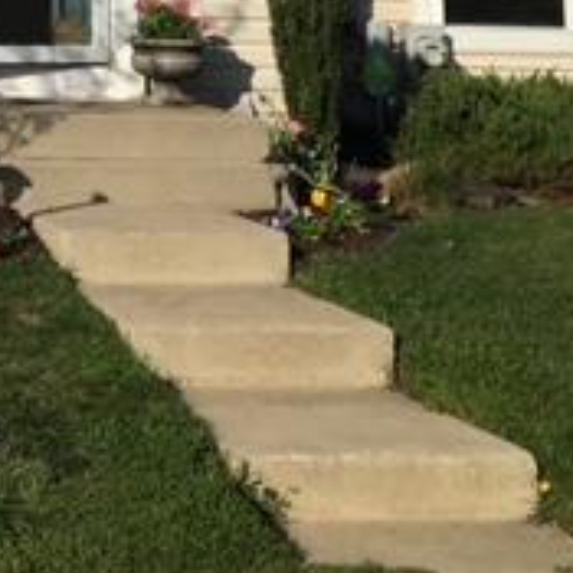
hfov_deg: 17.1
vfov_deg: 17.3
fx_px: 1760
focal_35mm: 94
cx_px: -232
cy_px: -183
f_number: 2.2
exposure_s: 1/3344
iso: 25
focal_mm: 4.15
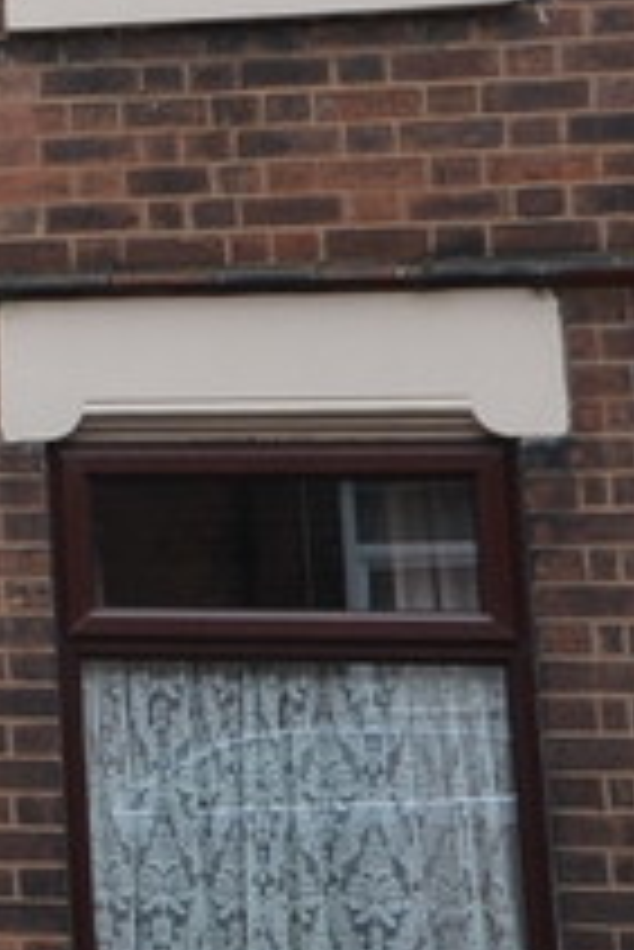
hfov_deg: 11.0
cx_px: -976
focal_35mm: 102
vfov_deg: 19.8
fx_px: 2690
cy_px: 173
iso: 400
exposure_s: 1/250
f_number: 8
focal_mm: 14
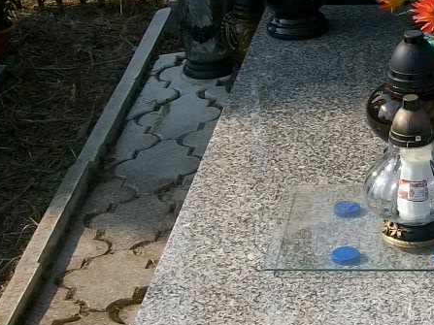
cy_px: 82
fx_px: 1617
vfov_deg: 11.5
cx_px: 407
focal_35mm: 129
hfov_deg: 15.1
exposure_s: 1/400
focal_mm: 7.6
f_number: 5.4
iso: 80
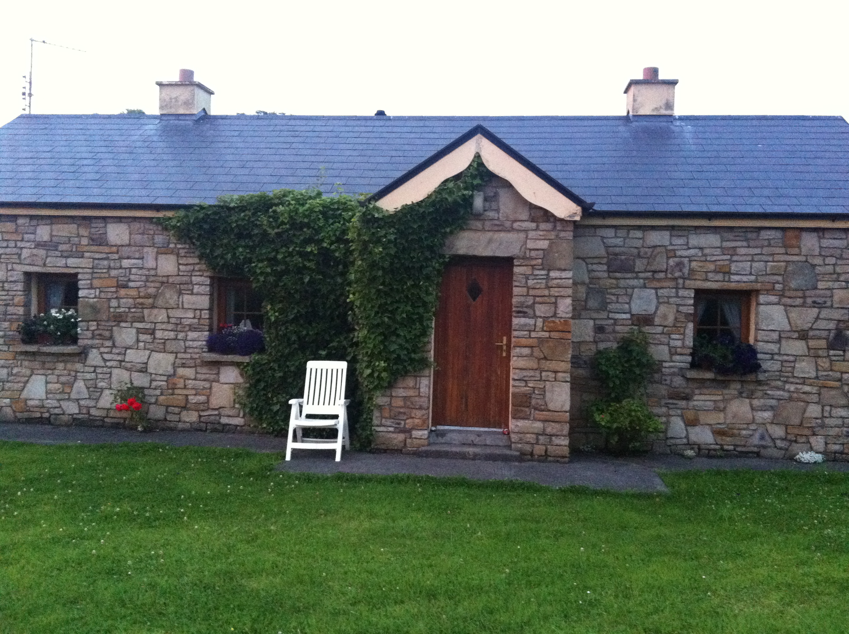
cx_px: 424
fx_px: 857
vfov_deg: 40.6
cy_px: 317
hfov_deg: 52.7
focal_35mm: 35
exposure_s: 1/15
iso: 640
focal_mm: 3.85
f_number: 2.8
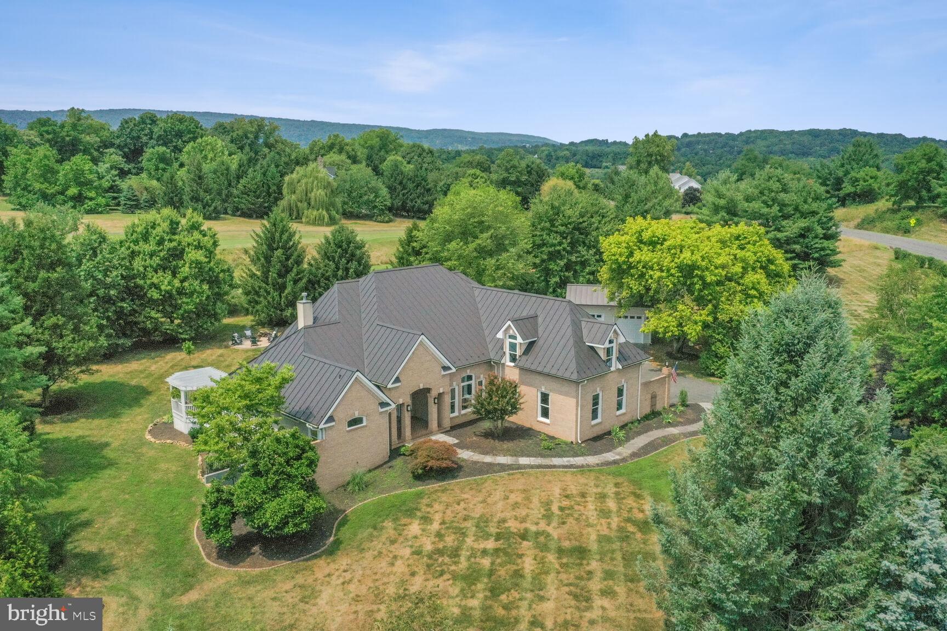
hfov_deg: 65.5
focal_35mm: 28
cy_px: 316
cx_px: 474
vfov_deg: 46.4
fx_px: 736
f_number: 9
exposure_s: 1/1600
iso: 800
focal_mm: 10.26
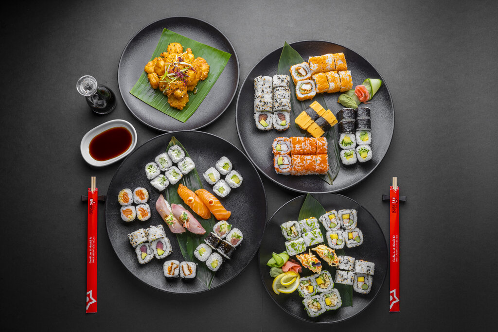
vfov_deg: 37.9
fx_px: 484
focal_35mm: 35
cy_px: 166
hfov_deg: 54.4
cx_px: 249
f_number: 9
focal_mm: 35
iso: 250
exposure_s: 1/200
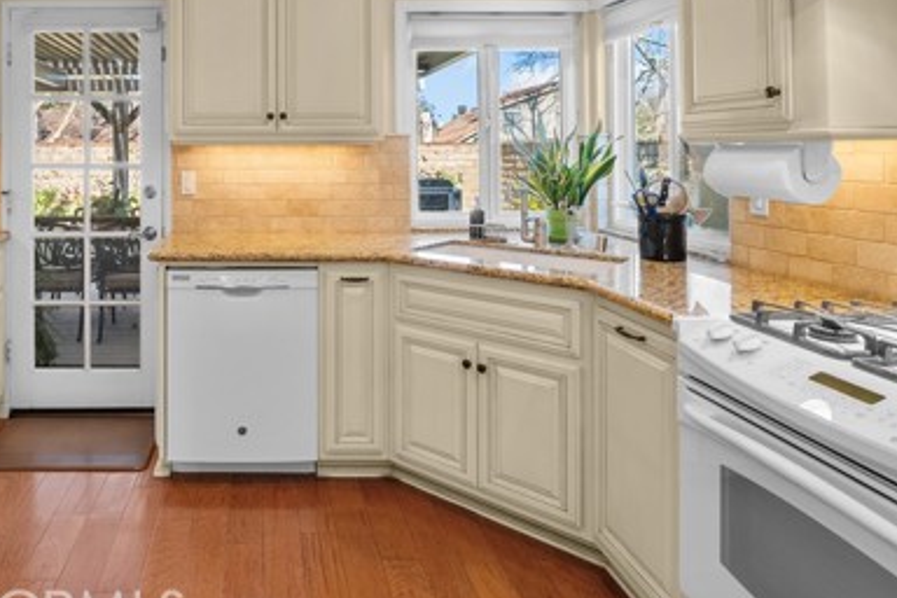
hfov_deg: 68.4
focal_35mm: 25
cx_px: 262
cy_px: 146
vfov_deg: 49.2
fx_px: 623
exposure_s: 1/1.67
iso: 250
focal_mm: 15
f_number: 9
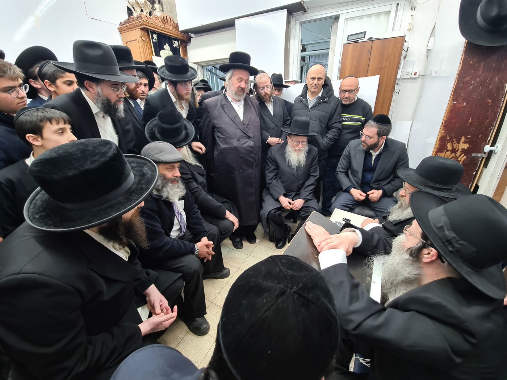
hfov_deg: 106.2
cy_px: 190
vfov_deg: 89.9
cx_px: 254
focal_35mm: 13
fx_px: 190
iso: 80
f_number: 2.2
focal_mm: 2.22
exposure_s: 1/50
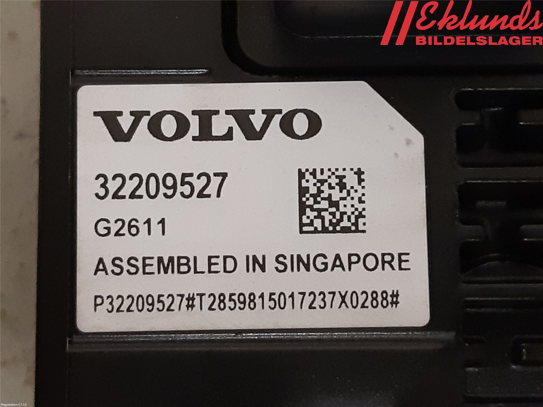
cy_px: 204
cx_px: 272
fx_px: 408
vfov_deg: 53.1
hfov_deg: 67.3
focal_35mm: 26
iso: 250
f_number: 1.7
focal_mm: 3.93
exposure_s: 1/50
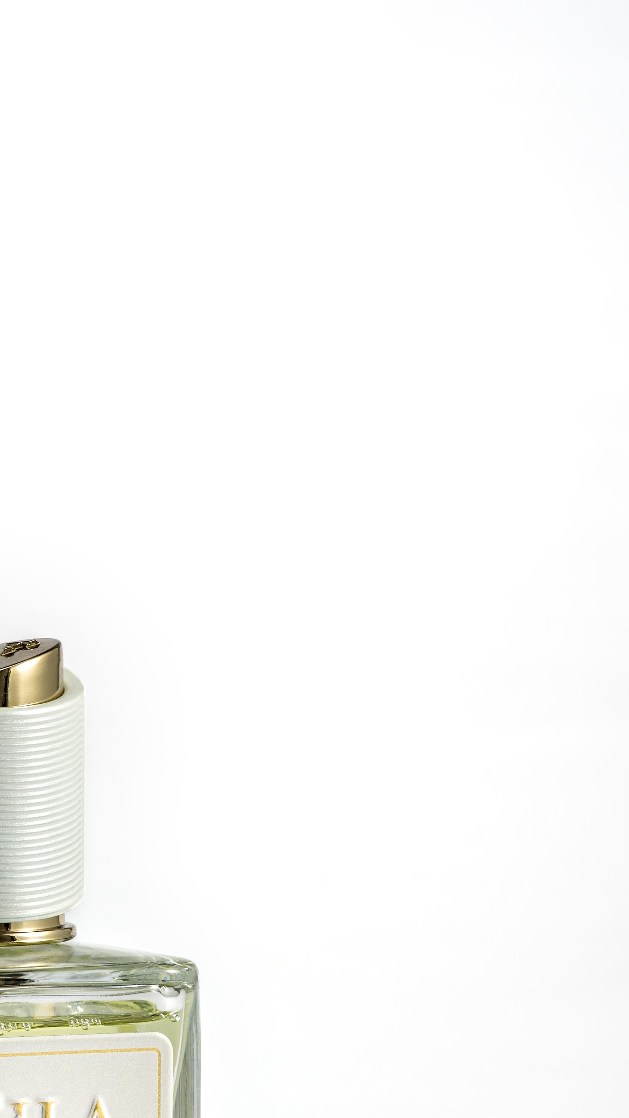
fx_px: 6227
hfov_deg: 5.8
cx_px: -14
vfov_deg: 10.2
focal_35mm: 210
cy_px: 1032
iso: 100
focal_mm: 105
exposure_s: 1/160
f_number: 16
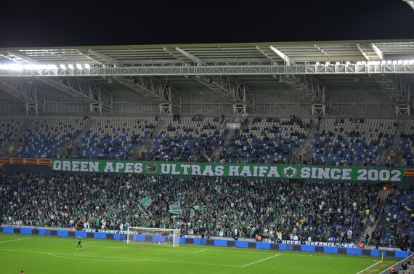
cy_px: 137
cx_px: 207
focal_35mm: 82
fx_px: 946
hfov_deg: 24.7
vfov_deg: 16.5
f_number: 5.6
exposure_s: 1/60
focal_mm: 55
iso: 450
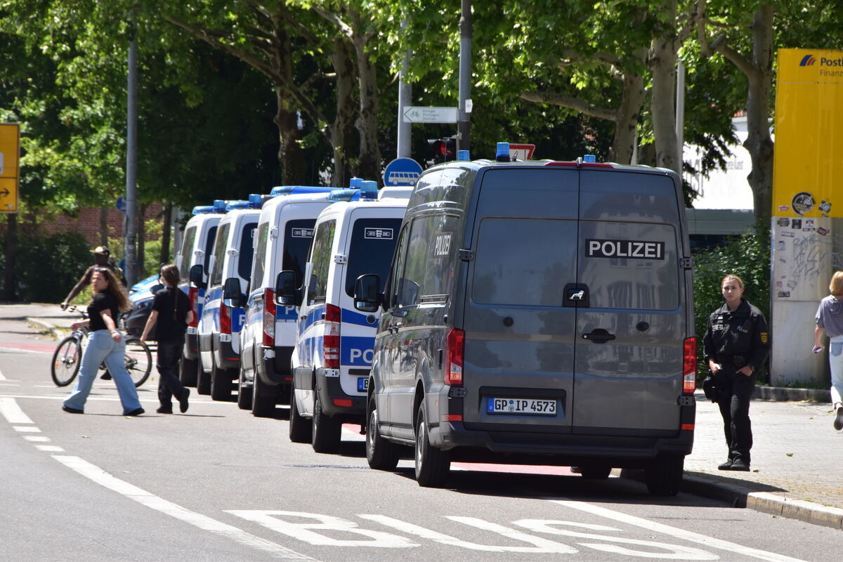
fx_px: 5971
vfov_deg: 5.4
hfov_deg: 8.1
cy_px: 281
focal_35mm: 255
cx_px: 422
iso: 500
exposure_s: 1/250
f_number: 13
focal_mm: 170
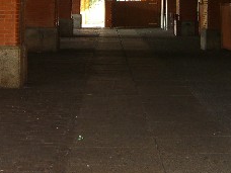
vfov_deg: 14.9
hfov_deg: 20.2
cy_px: -14
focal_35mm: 97
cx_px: 113
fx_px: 647
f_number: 2.8
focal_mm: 7.9
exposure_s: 1/60
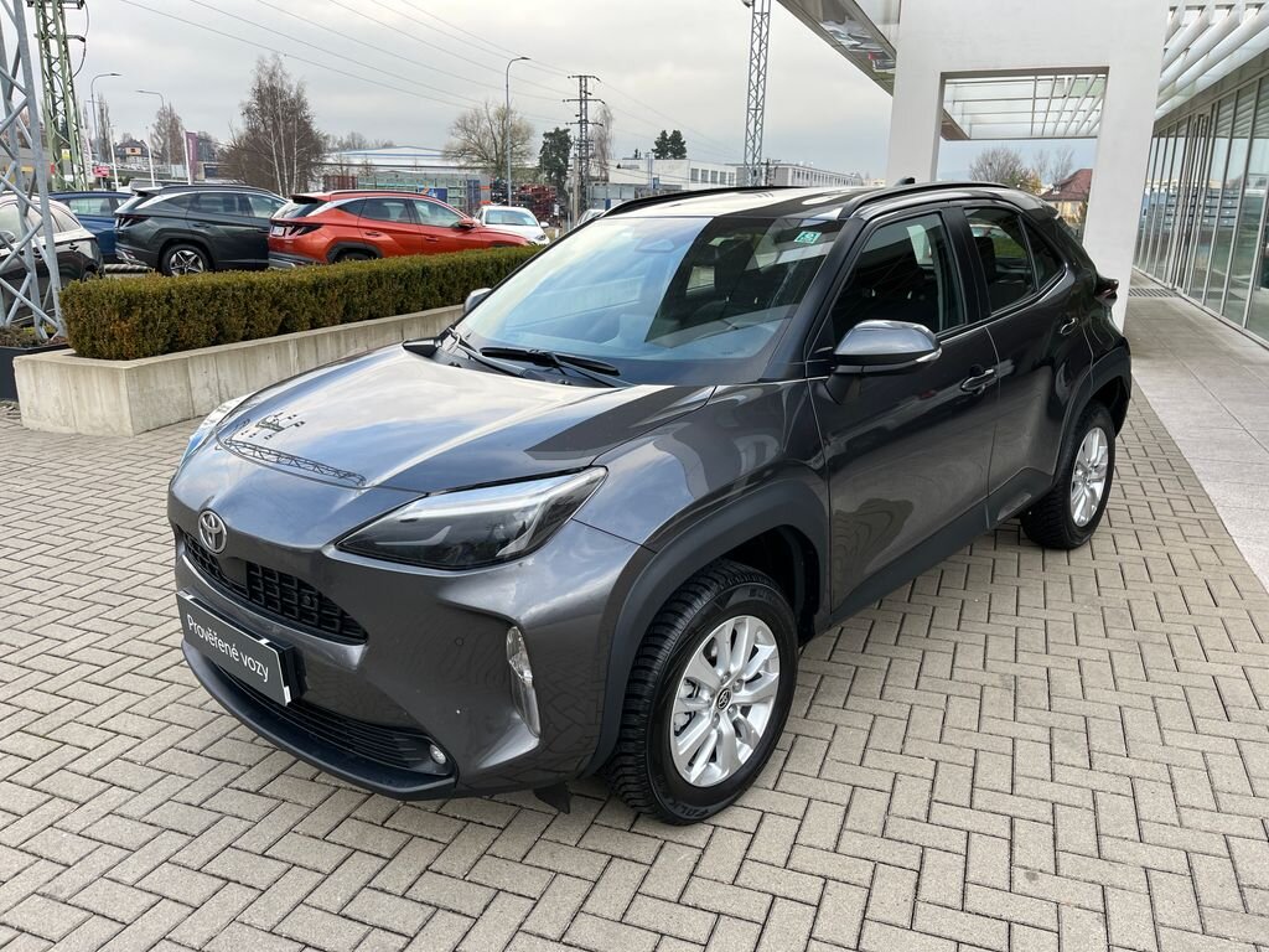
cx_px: 634
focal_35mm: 26
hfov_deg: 67.3
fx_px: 953
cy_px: 476
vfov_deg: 53.1
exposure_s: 1/532
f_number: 1.6
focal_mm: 5.1
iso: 50
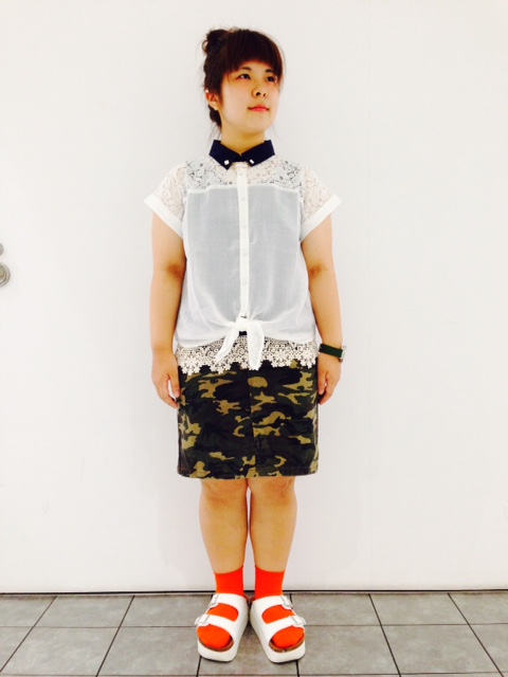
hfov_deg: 42.9
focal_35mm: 33
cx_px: 254
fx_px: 646
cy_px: 338
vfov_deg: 55.4
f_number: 2.4
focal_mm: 4.12
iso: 125
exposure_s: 1/20
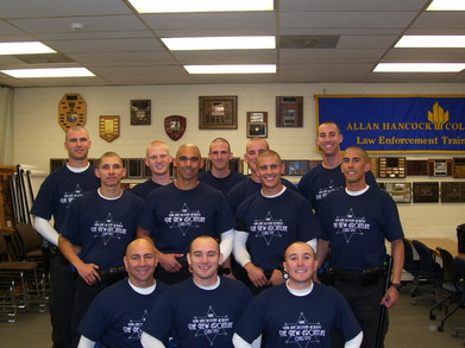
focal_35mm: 46
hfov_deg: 41.3
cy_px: 174
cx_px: 232
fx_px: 618
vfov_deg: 31.5
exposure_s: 1/60
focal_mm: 7.6
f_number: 3
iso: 125
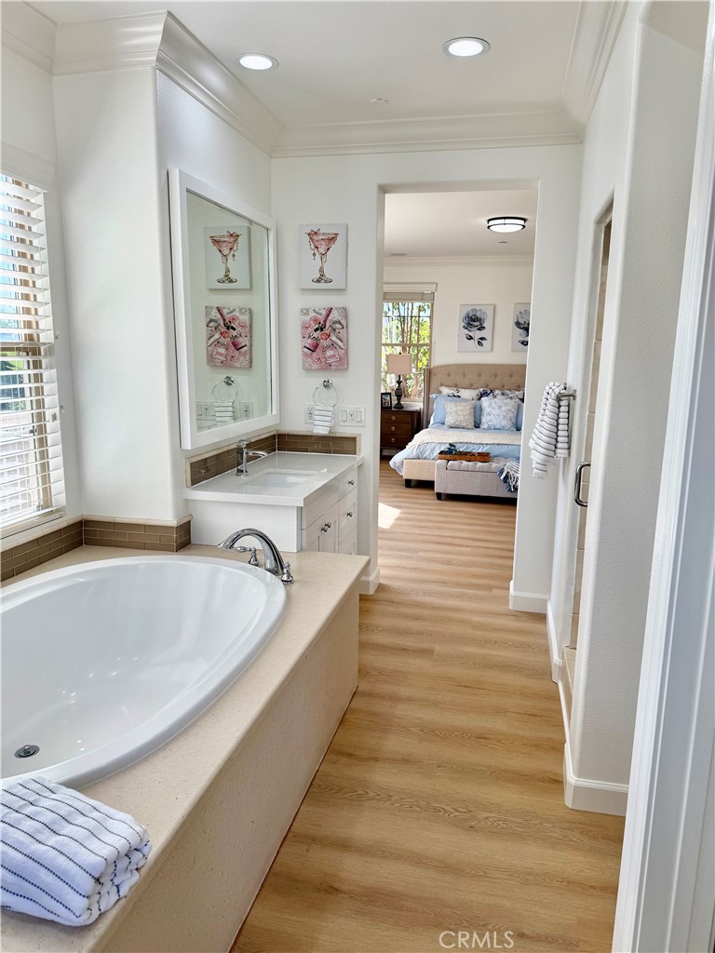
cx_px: 358
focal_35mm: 24
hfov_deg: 56.8
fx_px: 661
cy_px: 476
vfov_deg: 71.6
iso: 80
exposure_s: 1/580
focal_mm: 6.76
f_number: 1.78
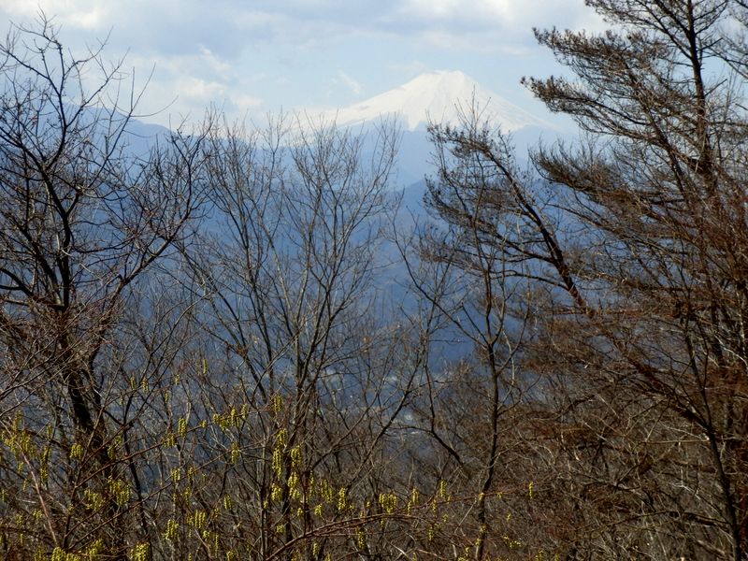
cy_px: 280
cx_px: 374
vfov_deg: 16.8
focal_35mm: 88
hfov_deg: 22.3
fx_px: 1902
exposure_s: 1/800
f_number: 5.1
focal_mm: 15.5
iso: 80
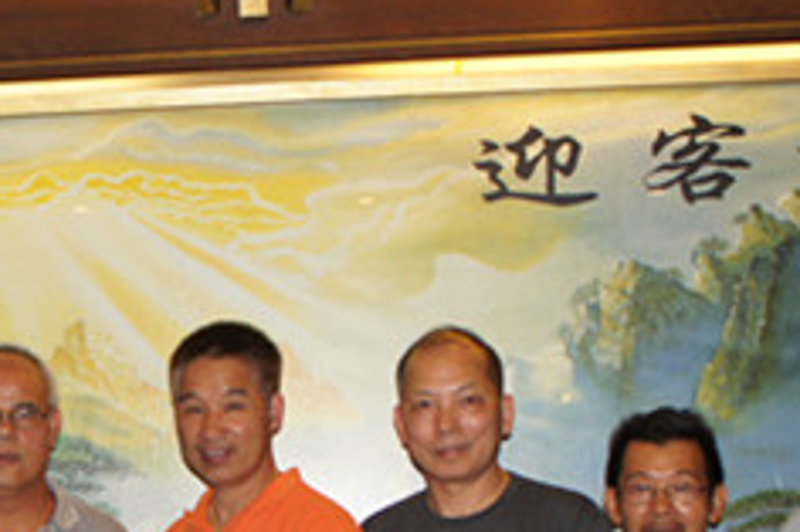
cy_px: 613
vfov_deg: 13.5
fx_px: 2198
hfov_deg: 20.0
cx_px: 0
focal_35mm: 99
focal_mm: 20
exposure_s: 1/60
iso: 200
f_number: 4
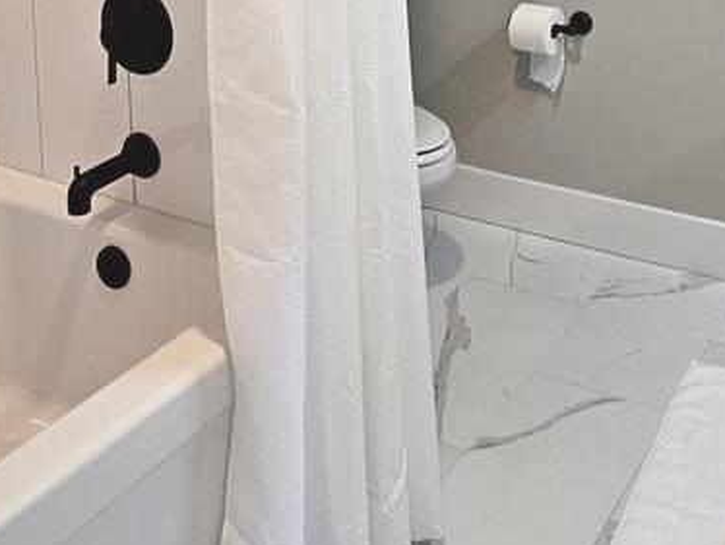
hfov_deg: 38.0
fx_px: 1048
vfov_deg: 26.1
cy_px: -103
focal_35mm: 50
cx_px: 440
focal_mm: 2.2
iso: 160
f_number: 2.2
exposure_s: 1/60
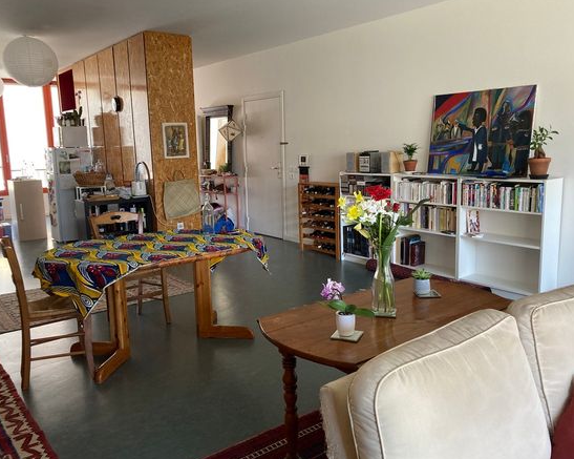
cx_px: 291
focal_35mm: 30
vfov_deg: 48.5
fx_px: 509
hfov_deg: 58.8
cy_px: 230
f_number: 1.8
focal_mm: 3.99
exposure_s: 1/60
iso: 125
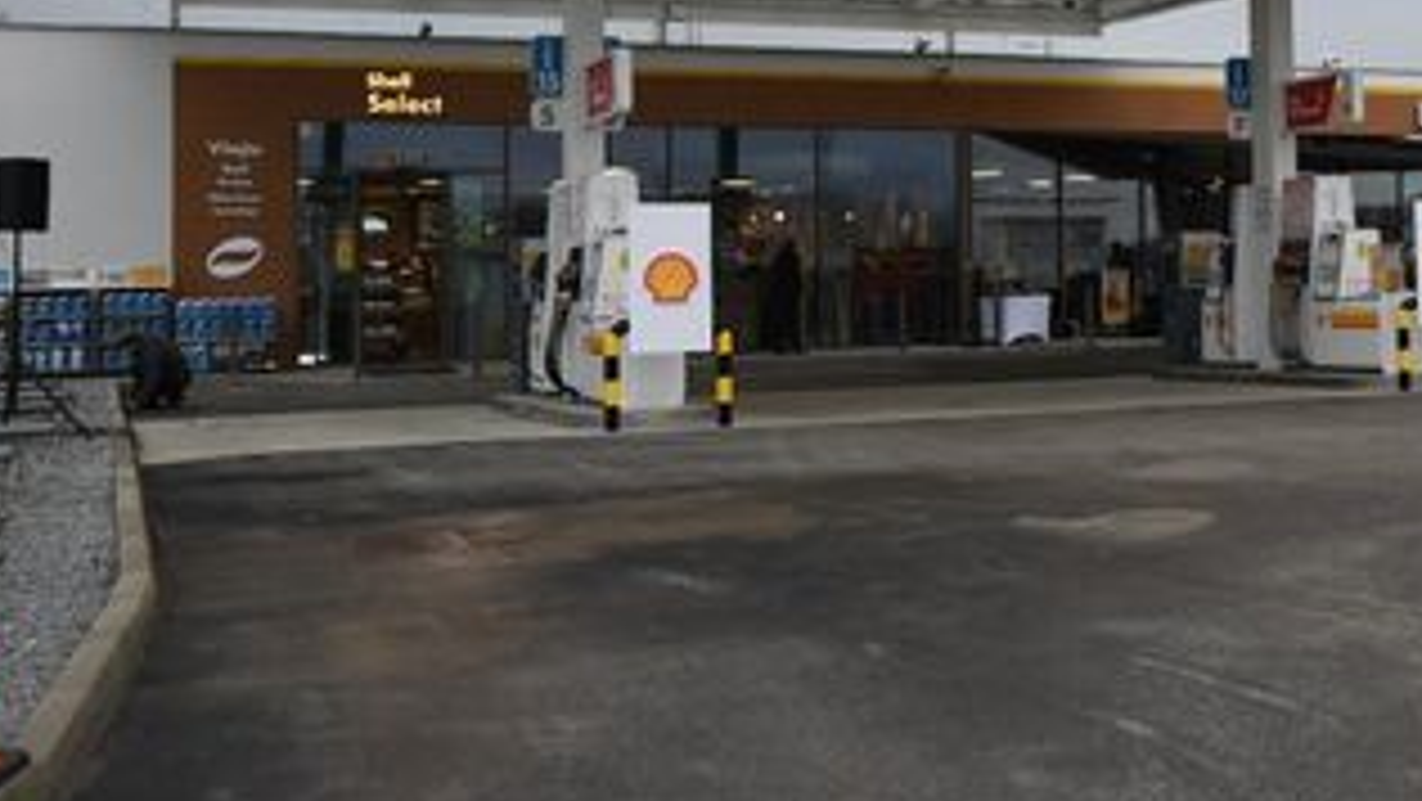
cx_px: 1343
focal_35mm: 61
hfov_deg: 32.2
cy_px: 160
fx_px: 2301
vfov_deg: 19.5
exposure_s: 1/320
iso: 125
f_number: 2.8
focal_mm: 30
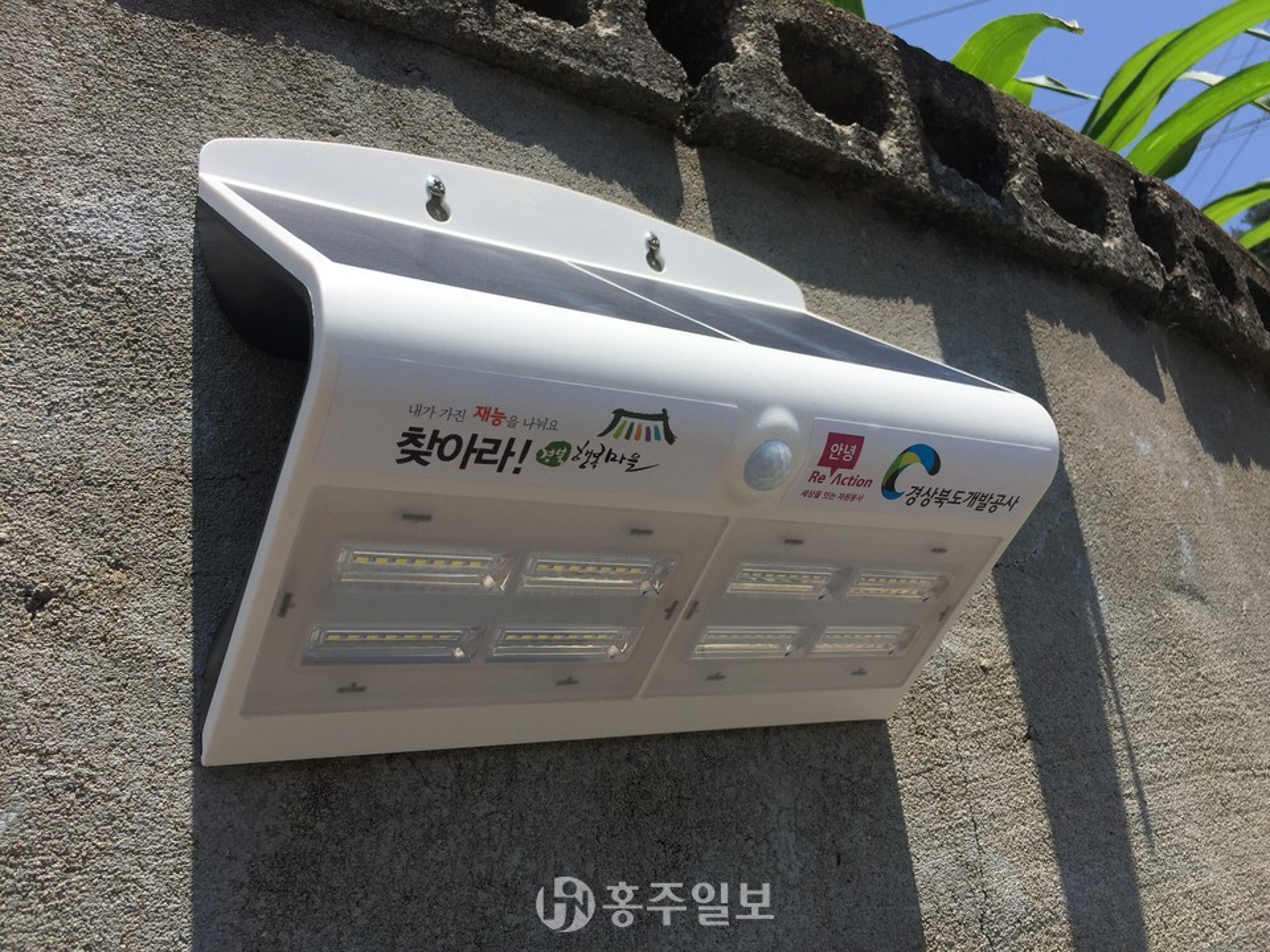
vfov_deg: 48.2
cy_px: 476
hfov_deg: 61.7
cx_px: 635
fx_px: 1064
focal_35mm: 29
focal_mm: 4.15
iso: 32
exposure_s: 1/2825
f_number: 2.2
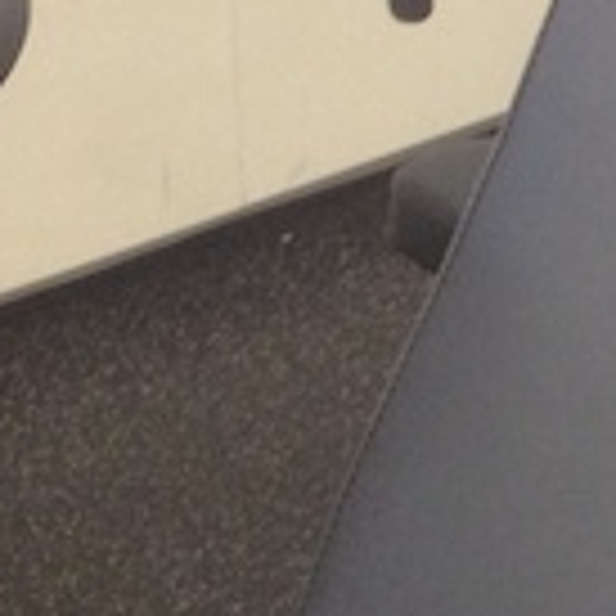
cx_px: 737
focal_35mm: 180
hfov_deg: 9.6
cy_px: 414
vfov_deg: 9.7
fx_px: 3624
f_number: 2.4
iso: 160
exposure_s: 1/20
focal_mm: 4.28
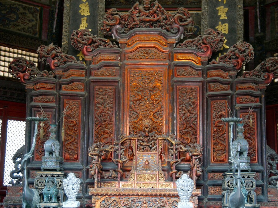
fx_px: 530
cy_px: 105
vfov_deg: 22.3
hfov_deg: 29.4
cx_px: 144
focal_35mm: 66
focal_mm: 40
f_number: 4.5
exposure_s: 1/13
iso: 400
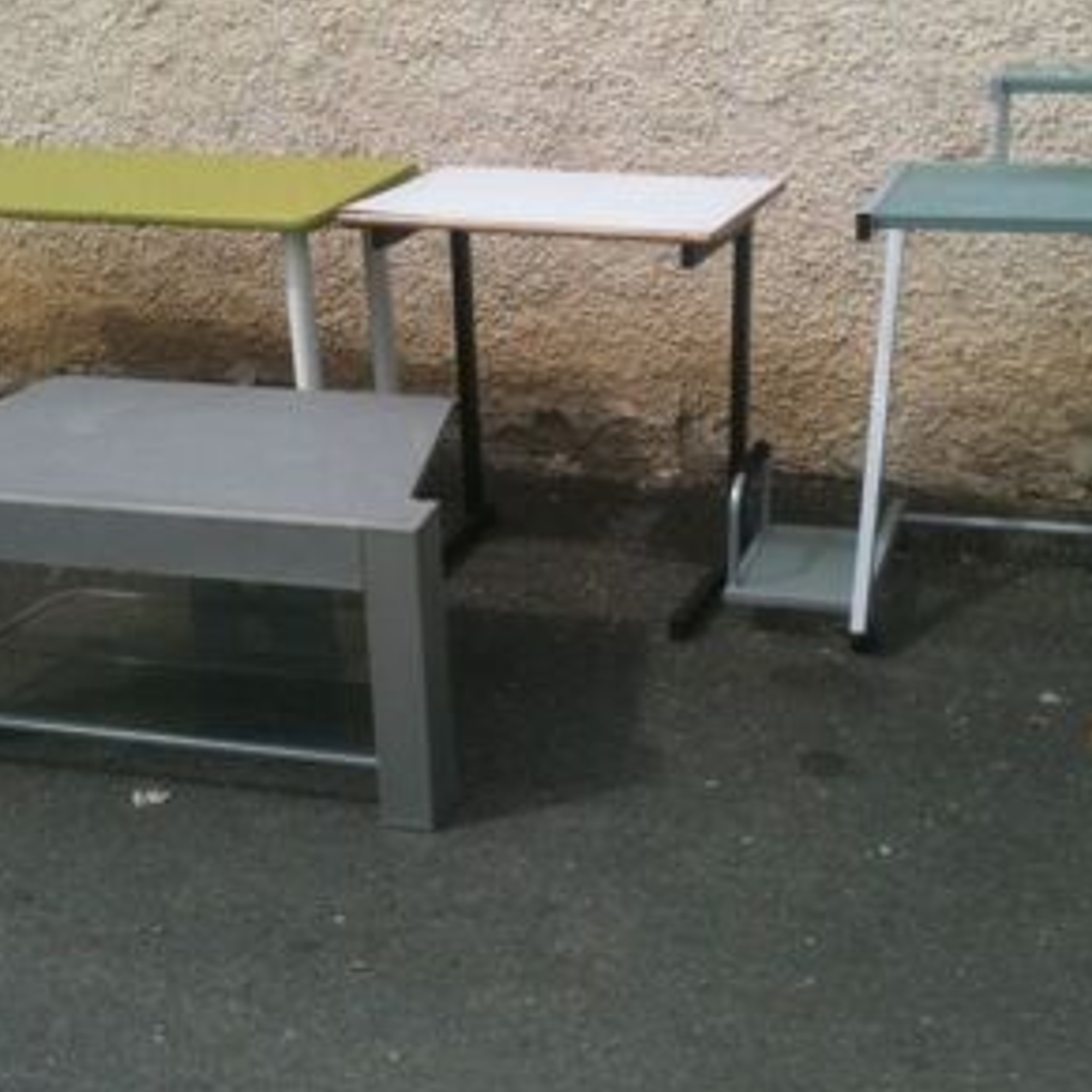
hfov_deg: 33.4
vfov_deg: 33.4
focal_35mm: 51
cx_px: 585
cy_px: 488
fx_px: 1820
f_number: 2.8
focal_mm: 3.85
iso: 64
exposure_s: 1/1233
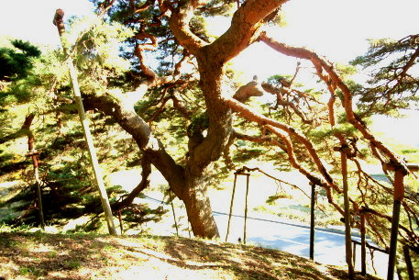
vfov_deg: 67.4
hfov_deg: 90.0
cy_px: 140
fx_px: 210
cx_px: 210
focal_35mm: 18
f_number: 5.6
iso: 320
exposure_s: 1/50
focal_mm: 18
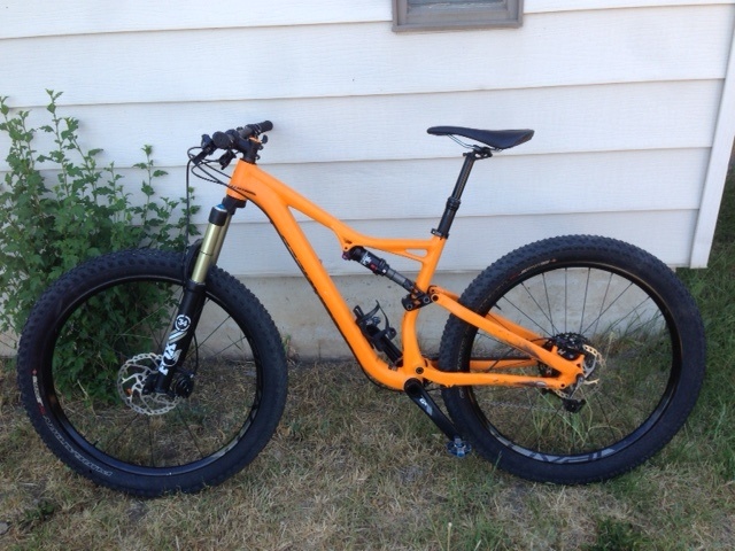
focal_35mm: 33
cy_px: 276
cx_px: 368
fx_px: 701
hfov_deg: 55.4
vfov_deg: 42.9
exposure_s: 1/120
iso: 50
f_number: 2.4
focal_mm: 4.12
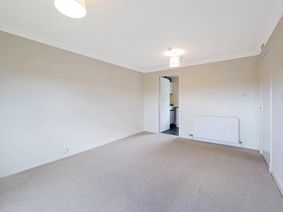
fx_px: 114
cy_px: 106
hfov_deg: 102.1
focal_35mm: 14
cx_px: 142
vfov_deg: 85.7
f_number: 2.8
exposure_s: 1/60
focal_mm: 7
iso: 200
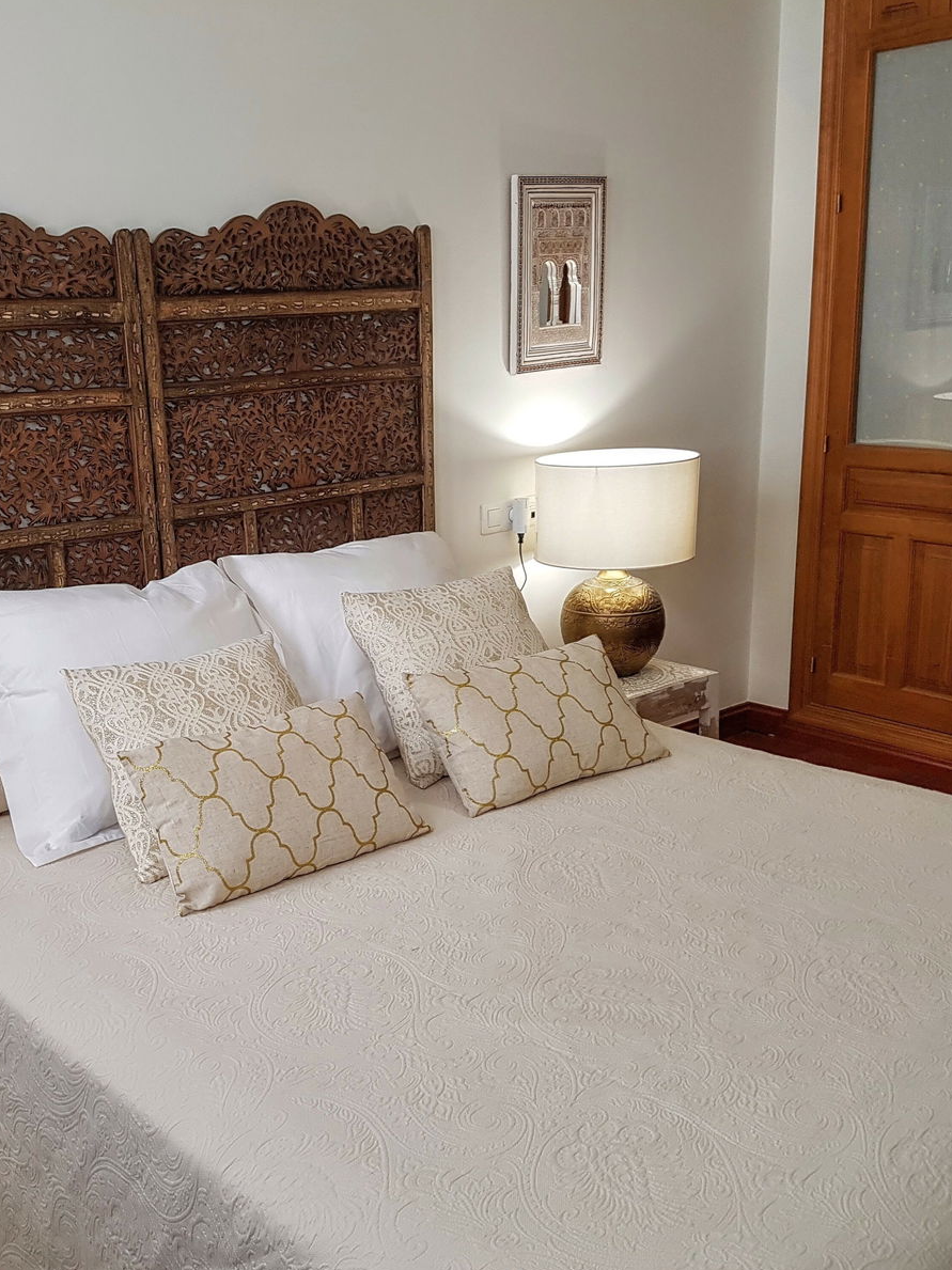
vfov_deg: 52.6
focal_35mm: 35
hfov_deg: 39.9
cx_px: 283
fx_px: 1284
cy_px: 636
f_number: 1.7
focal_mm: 4.2
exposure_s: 1/100
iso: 100
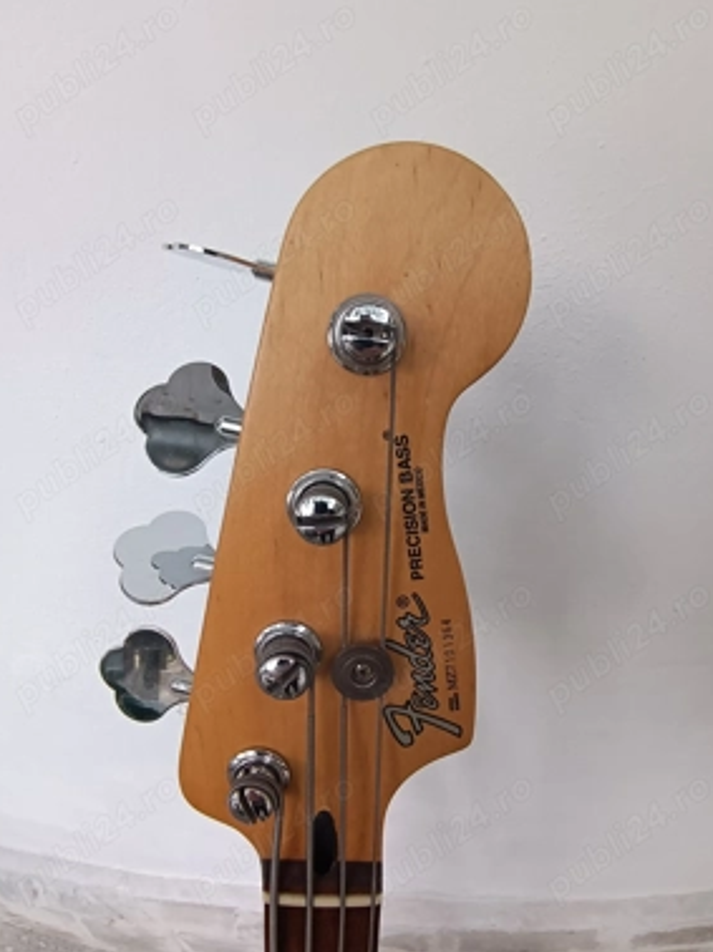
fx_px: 495
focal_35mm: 18
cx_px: 360
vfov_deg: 87.8
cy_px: 494
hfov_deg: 71.5
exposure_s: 1/100
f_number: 2.2
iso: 140
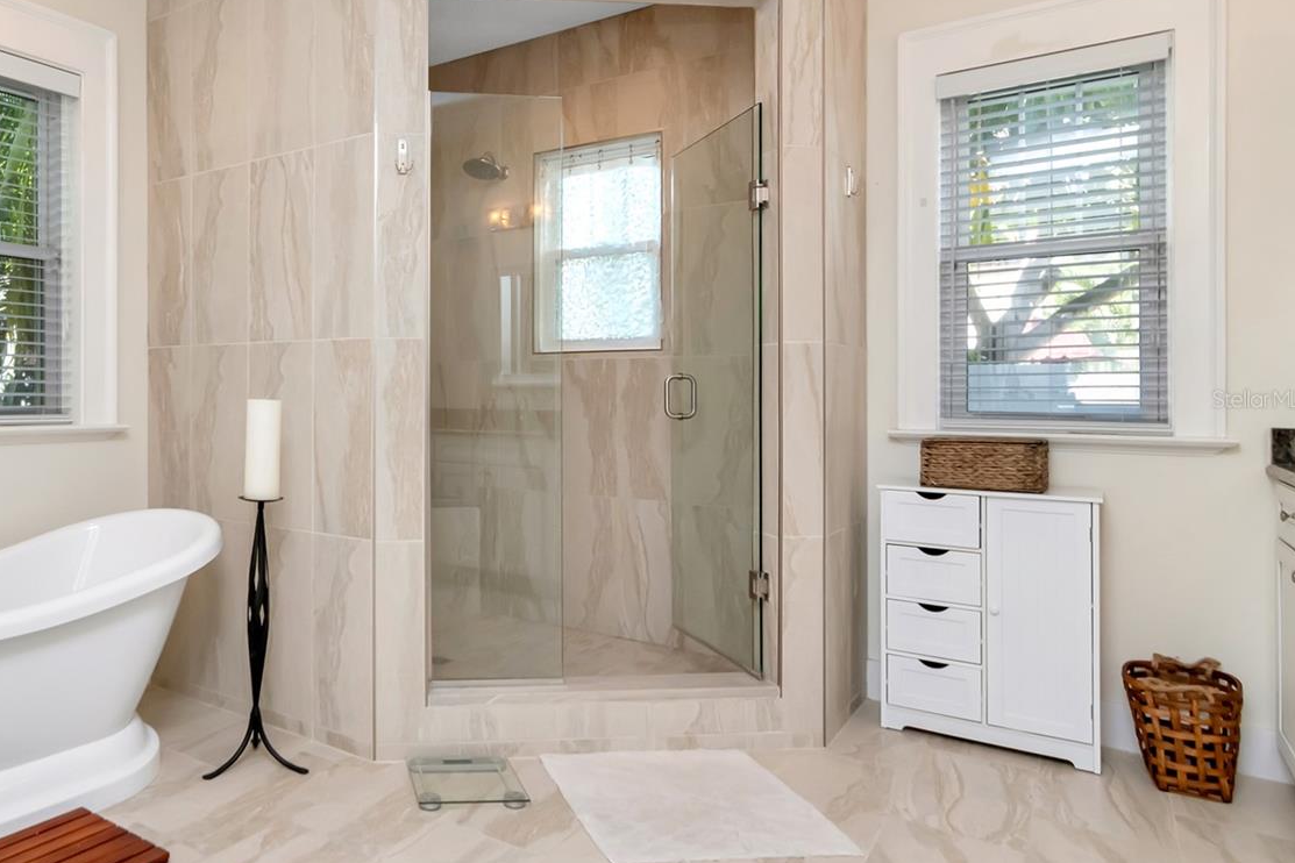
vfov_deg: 53.6
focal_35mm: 24
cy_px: 399
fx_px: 853
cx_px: 385
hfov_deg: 71.1
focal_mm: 11
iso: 1000
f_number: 7.1
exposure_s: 1/125
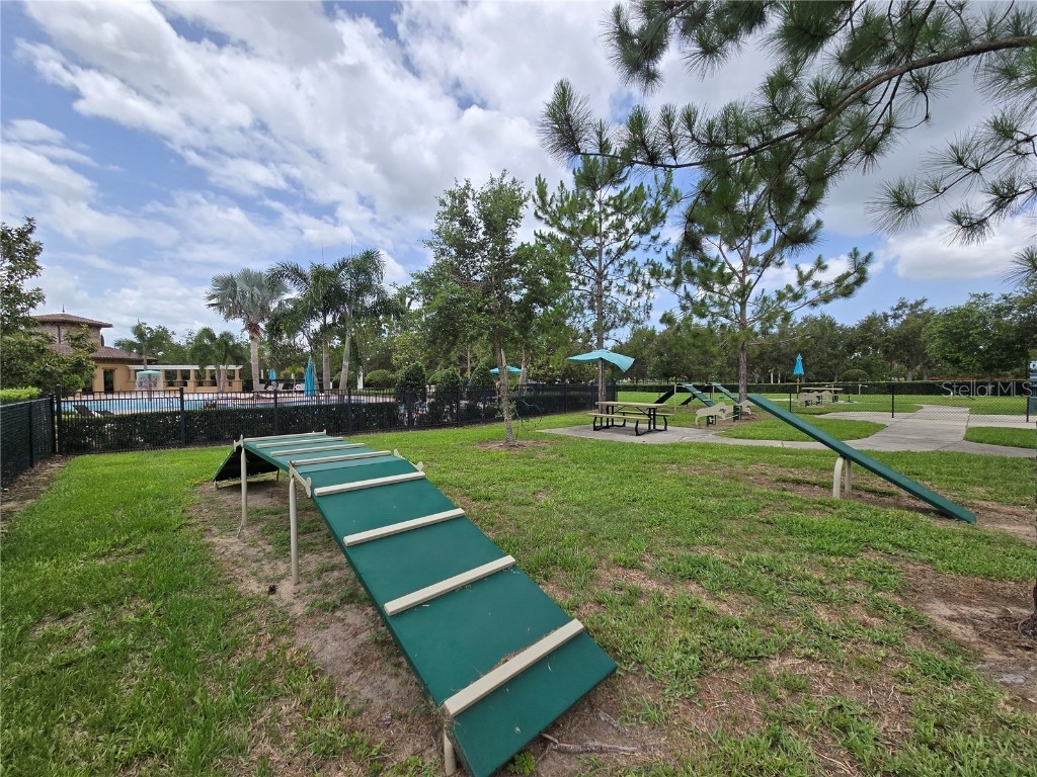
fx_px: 389
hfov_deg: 106.2
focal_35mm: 13
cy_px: 388
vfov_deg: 89.9
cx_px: 518
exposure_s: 1/2111
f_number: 2.2
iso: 50
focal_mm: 2.2
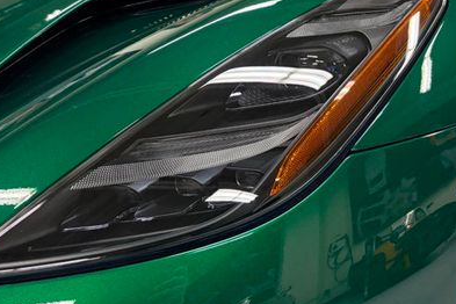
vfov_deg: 29.9
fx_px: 557
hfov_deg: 44.5
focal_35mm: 44
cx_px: 208
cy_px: 66
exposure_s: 1/40
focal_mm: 5.96
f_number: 1.6
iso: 400
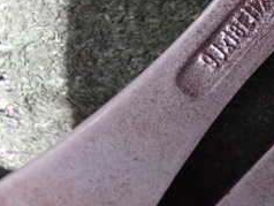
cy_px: 78
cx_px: 273
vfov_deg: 23.3
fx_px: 499
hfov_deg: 28.8
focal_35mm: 63
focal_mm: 4.5
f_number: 2
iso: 1250
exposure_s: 1/8
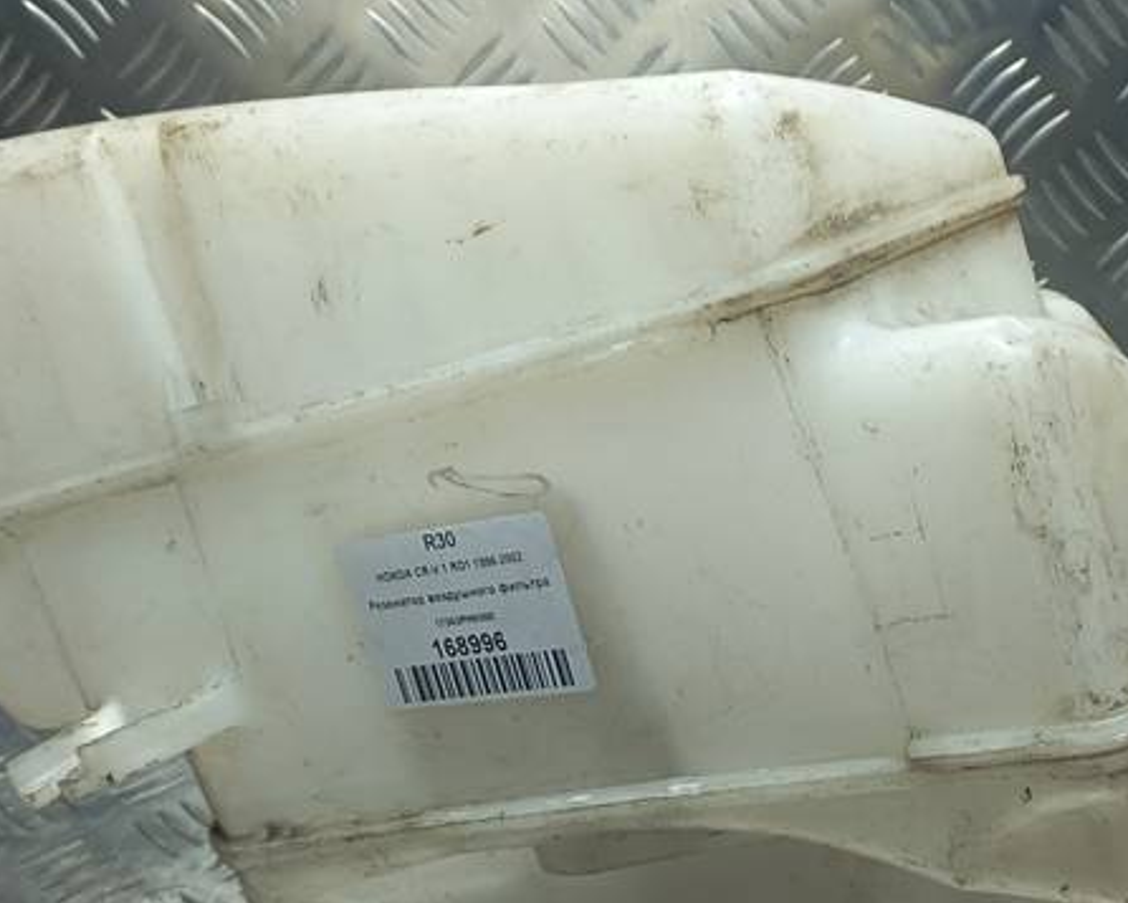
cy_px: 584
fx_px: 1870
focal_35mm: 56
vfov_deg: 27.0
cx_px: 668
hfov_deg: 33.5
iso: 32
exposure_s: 1/50
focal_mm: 4.6
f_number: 1.8
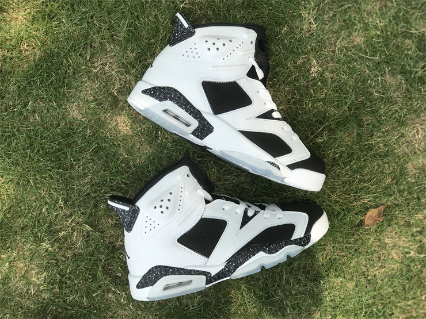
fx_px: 701
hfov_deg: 33.8
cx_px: 213
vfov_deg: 25.7
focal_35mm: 57
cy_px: 160
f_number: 2.8
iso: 20
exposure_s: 1/295
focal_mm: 6.6
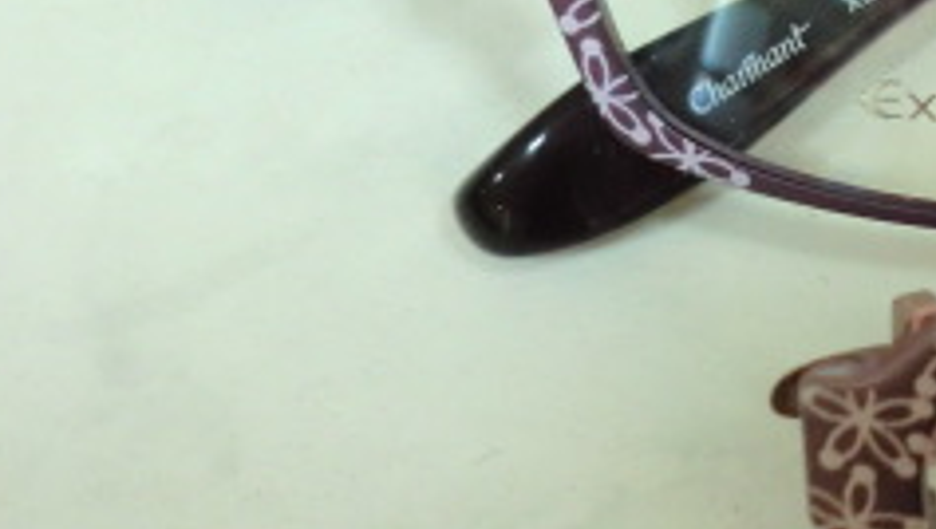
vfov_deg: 12.7
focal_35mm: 94
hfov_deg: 21.3
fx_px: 2336
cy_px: -36
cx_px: 1082
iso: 200
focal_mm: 5.8
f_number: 3.5
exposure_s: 1/60
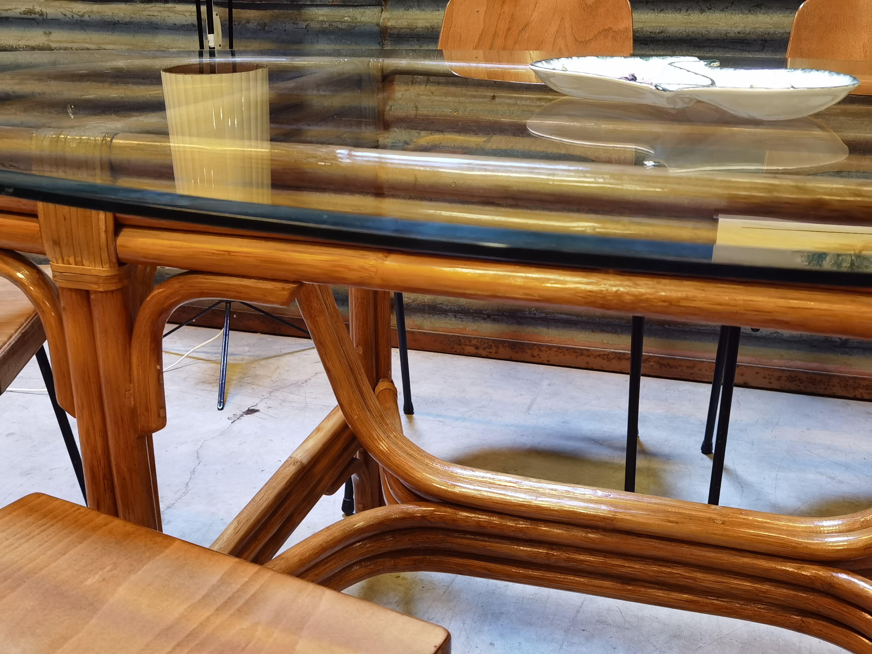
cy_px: 327
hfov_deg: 46.8
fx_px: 1008
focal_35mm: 40
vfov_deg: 36.0
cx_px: 436
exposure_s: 1/33.3
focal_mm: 6.71
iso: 400
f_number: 1.9
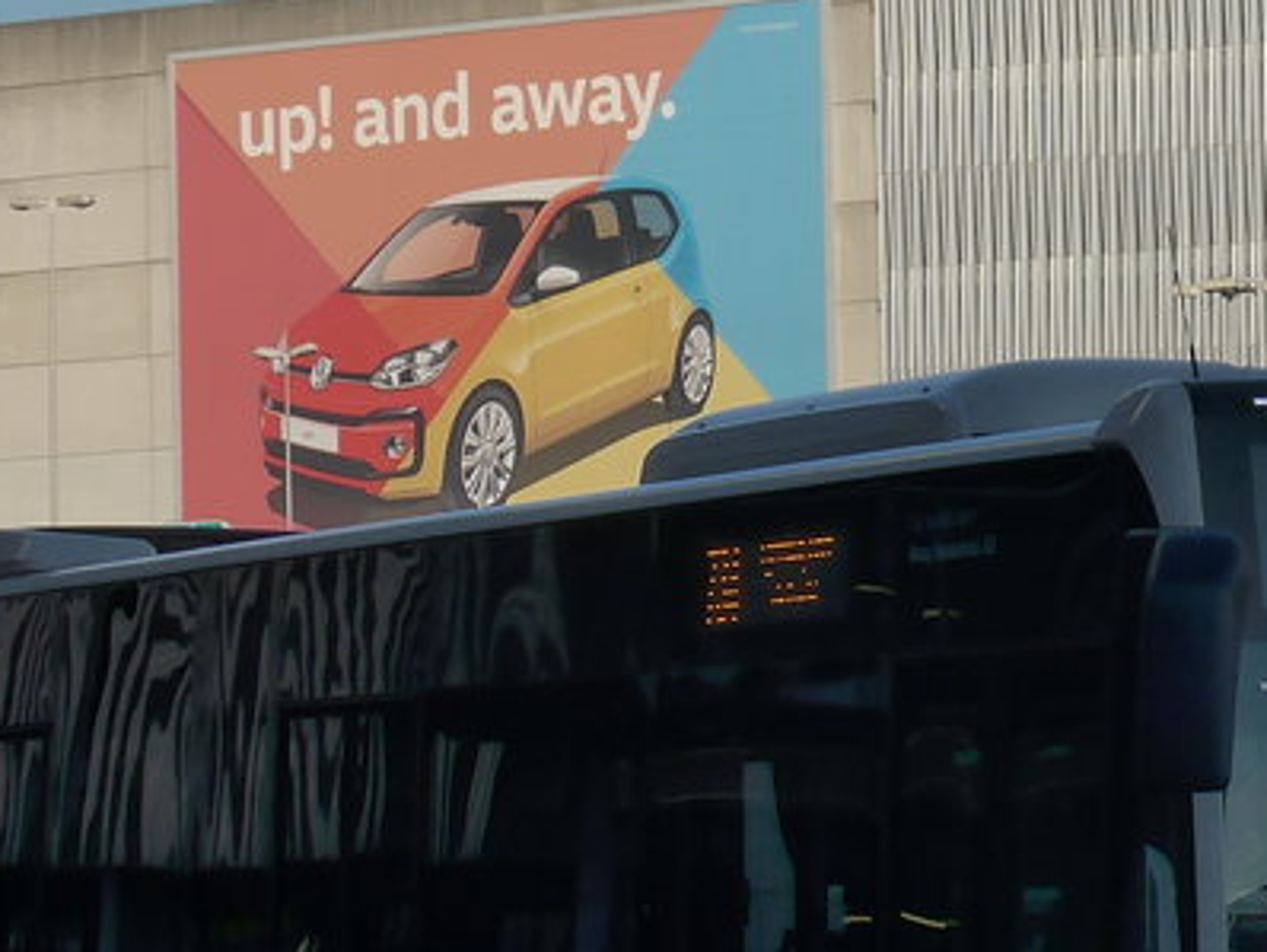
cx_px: 1105
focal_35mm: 259
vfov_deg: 5.7
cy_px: 427
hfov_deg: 7.6
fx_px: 9486
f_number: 5.6
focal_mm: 17
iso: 160
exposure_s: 1/640
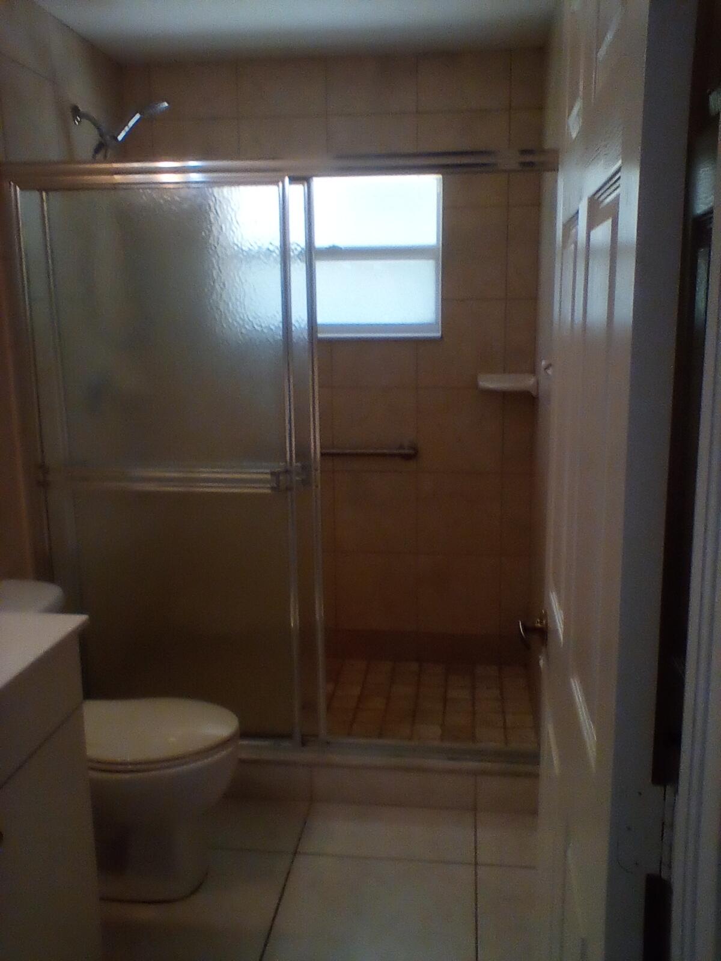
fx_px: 861
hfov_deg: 45.4
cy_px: 480
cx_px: 360
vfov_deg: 58.4
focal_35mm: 31
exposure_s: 1/30
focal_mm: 2.38
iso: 171
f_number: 2.4
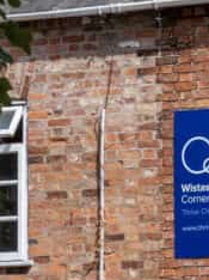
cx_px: 245
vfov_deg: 5.6
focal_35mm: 354
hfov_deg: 4.2
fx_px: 2855
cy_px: 189
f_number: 5.6
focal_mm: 56
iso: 320
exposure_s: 1/2000
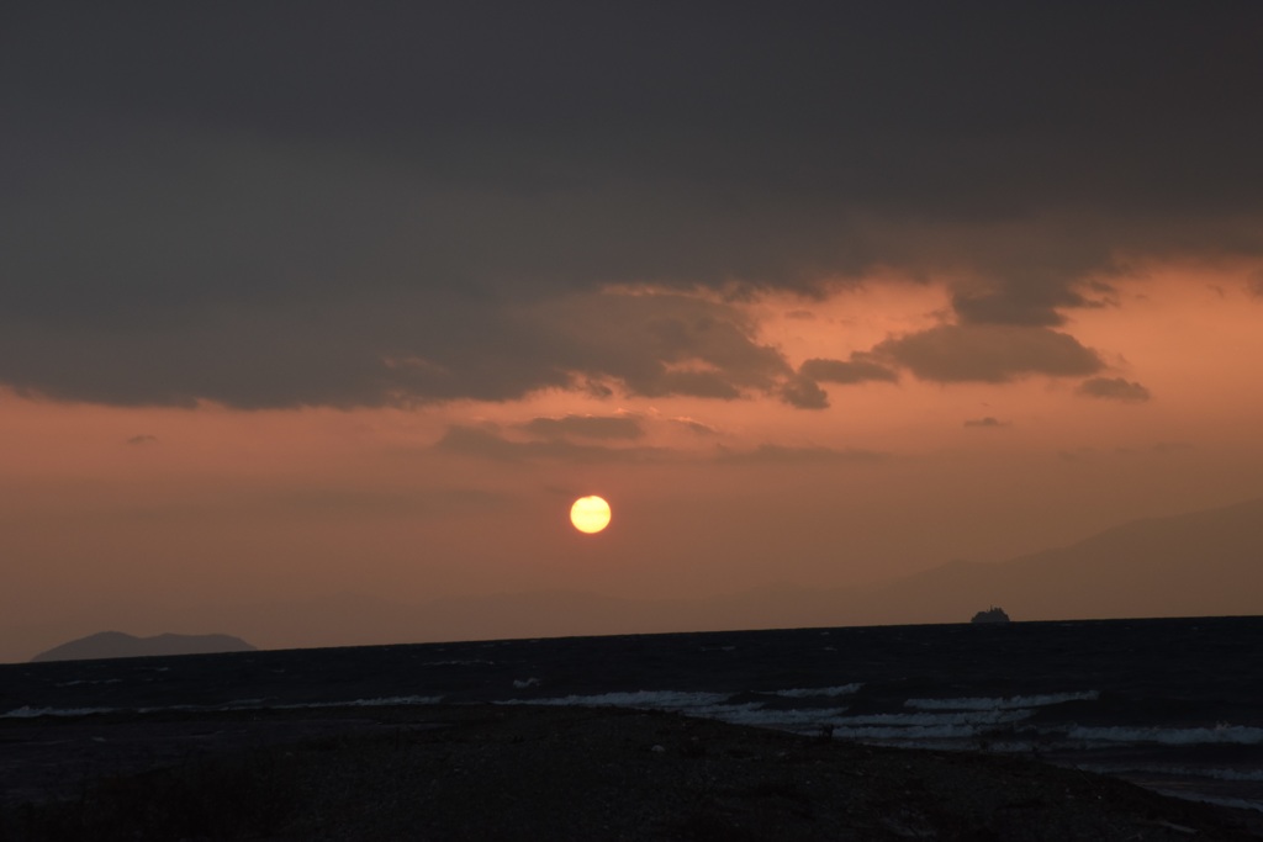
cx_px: 632
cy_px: 421
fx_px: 4210
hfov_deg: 17.1
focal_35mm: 120
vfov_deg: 11.4
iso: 800
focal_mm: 120
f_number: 14
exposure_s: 1/80
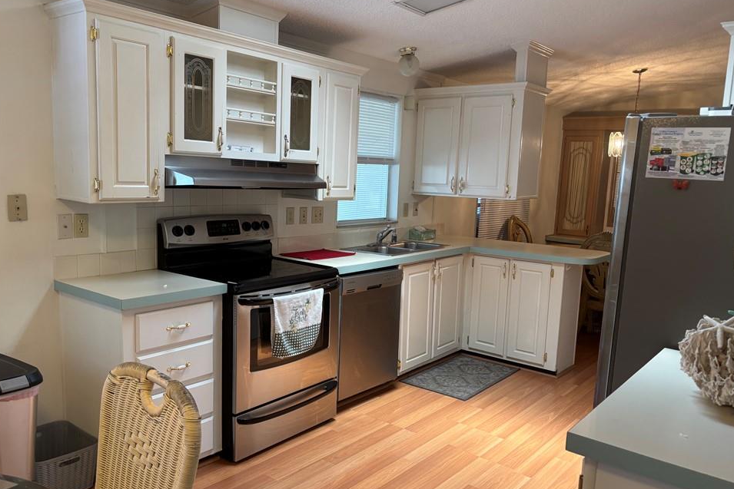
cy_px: 259
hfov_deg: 63.6
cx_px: 357
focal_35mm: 29
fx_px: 591
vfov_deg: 45.0
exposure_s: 1/60
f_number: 1.6
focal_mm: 5.96
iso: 125
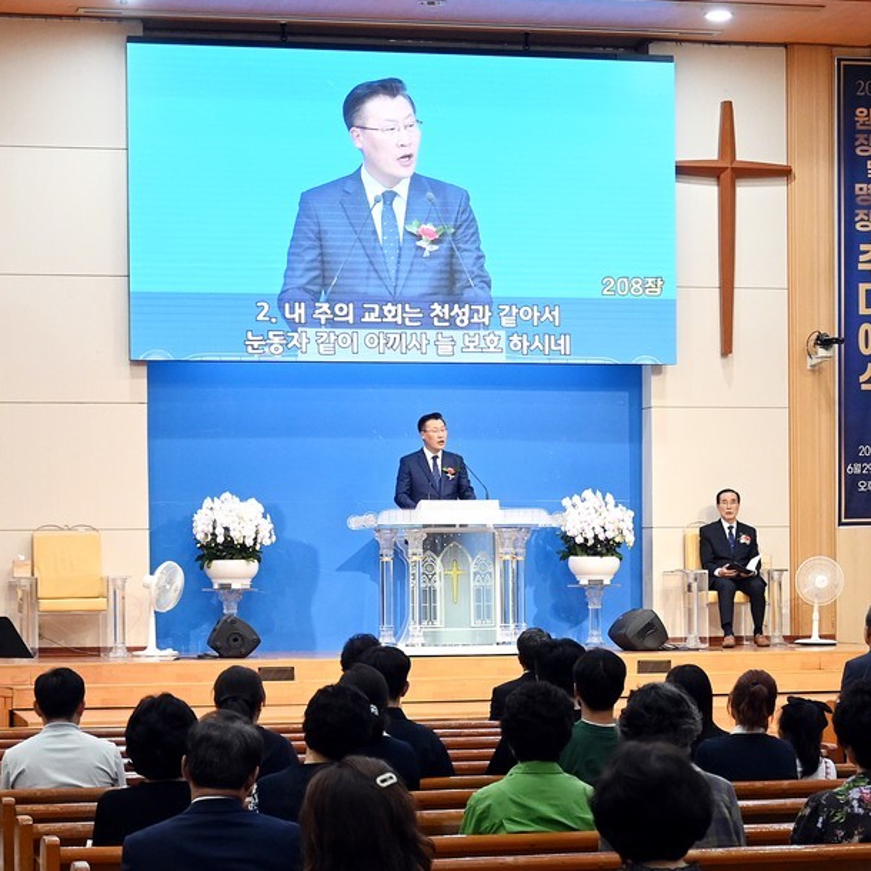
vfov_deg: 17.6
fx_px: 2815
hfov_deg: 17.5
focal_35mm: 99
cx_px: 621
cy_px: 566
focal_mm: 37
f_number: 5.3
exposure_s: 1/125
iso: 1800
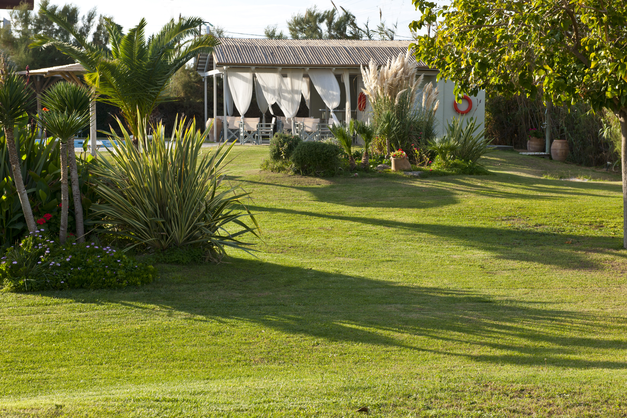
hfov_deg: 32.4
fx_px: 1080
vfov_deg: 21.9
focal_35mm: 62
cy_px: 209
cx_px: 314
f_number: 9
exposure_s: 1/250
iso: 200
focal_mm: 62
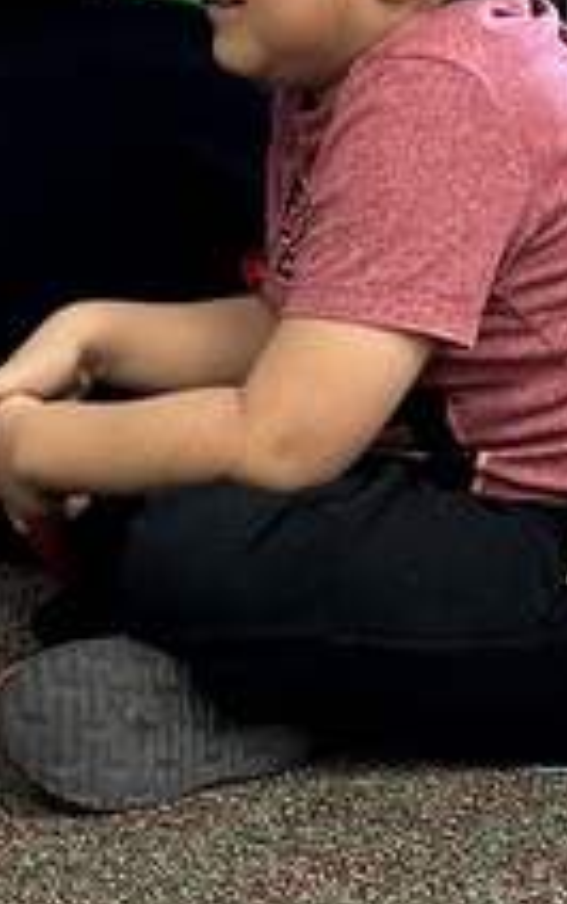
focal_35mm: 133
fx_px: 3279
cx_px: 43
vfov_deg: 15.7
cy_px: 623
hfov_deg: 9.8
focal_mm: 5.7
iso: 125
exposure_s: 1/60
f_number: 1.5
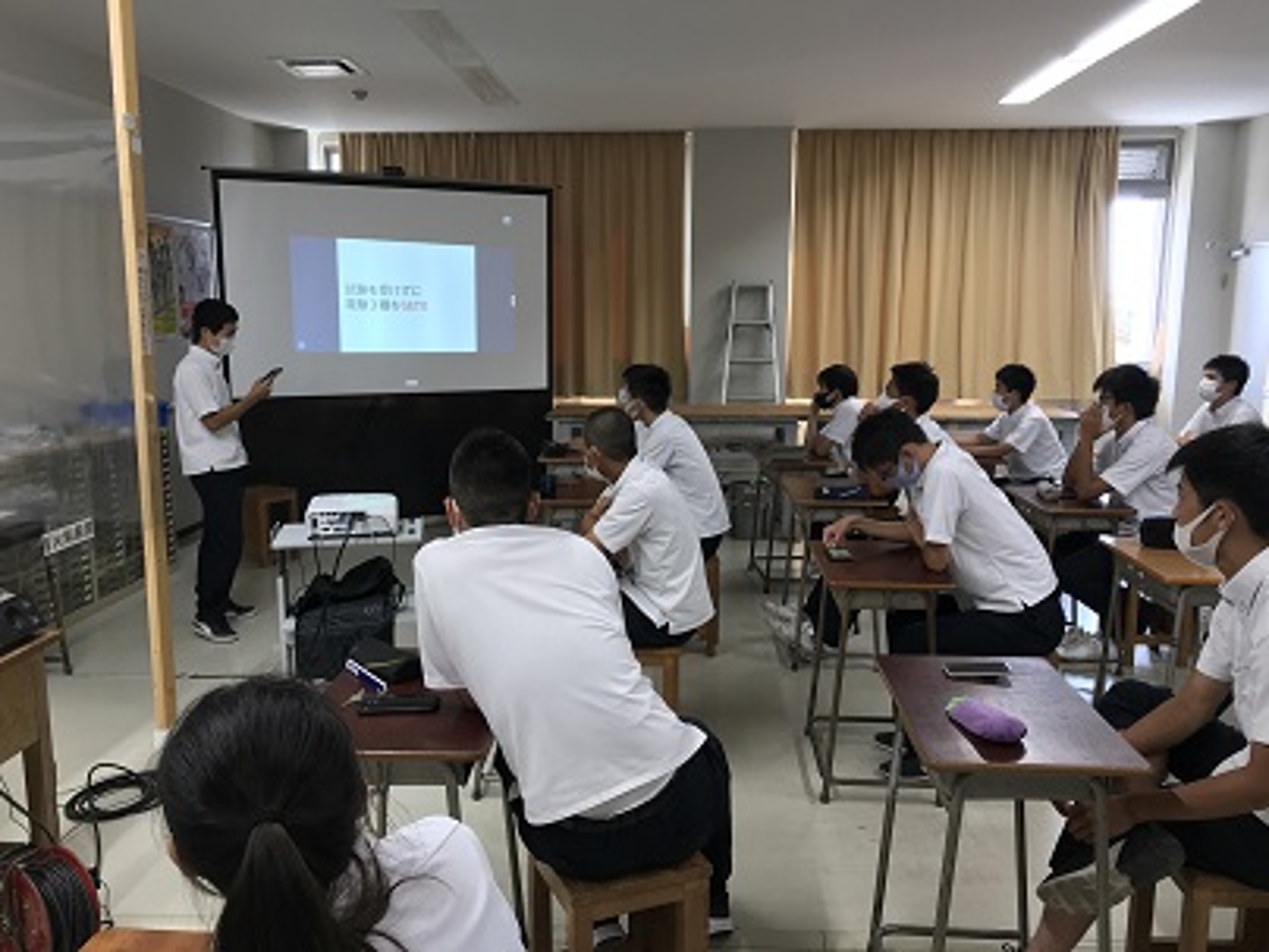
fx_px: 1026
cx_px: 634
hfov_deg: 63.4
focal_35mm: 28
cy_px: 476
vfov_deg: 49.7
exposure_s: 1/40
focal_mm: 3.99
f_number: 1.8
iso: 25
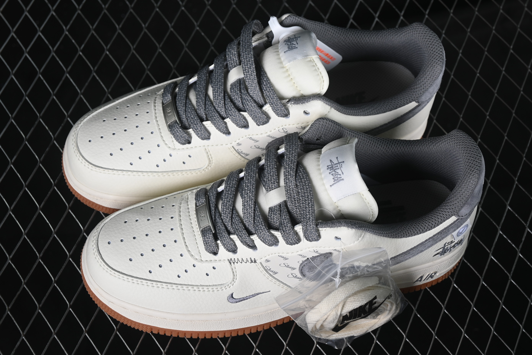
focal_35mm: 75
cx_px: 266
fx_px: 1108
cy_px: 178
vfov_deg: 18.2
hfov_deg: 27.0
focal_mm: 50
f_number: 7.1
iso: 160
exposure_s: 1/80
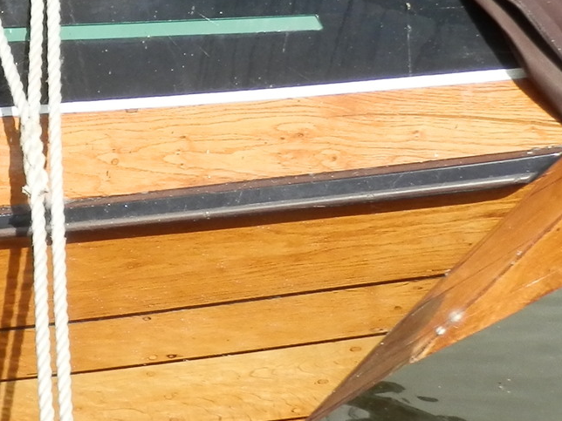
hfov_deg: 17.3
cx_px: -377
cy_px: 263
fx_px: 1575
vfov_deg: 15.2
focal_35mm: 97
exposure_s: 1/640
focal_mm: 4.5
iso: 80
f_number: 3
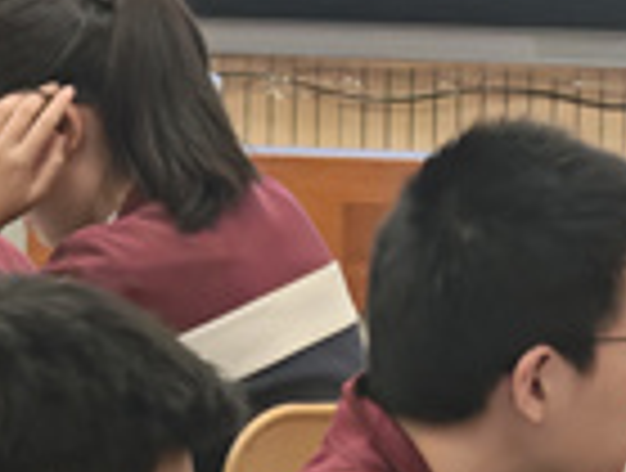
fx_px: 9755
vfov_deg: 2.8
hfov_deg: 3.7
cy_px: -468
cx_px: 851
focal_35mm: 538
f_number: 2.5
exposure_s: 1/106
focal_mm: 19.4
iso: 160
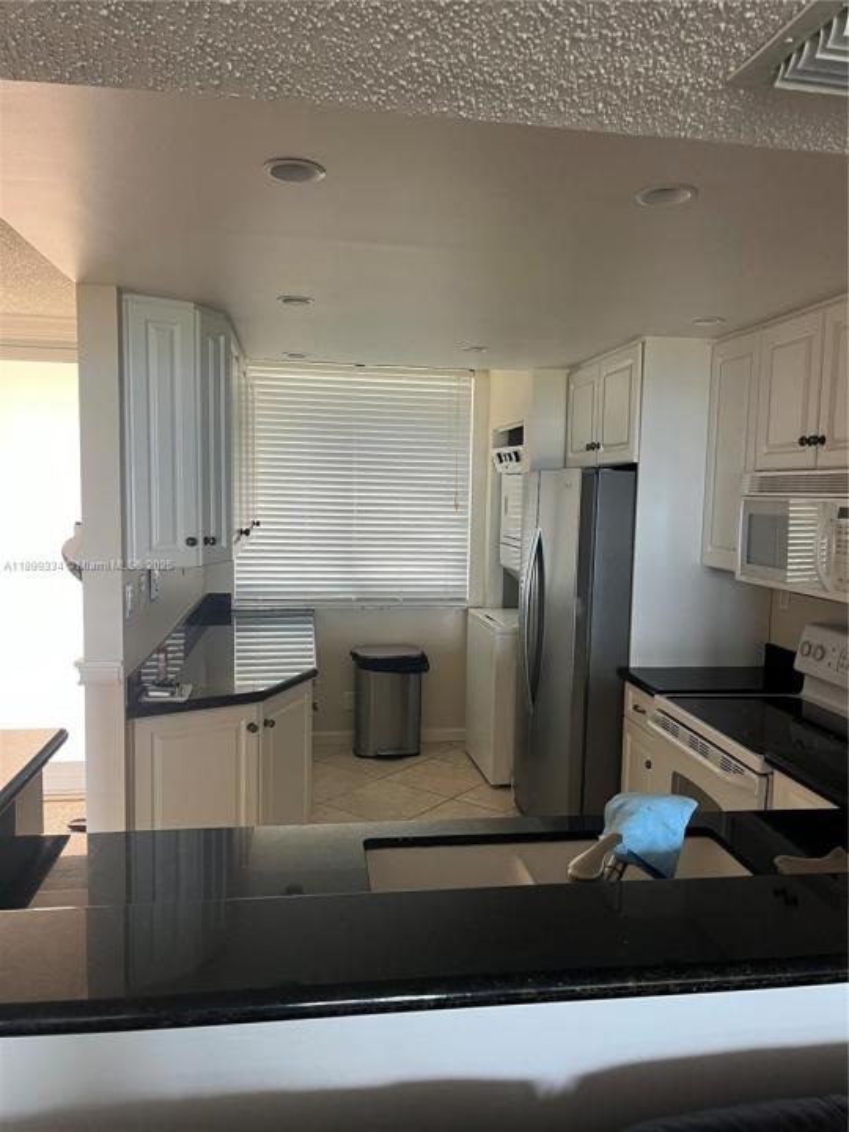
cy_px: 566
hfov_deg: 53.1
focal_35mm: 26
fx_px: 850
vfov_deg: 67.3
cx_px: 424
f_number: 1.6
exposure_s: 1/60
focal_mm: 5.1
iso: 80
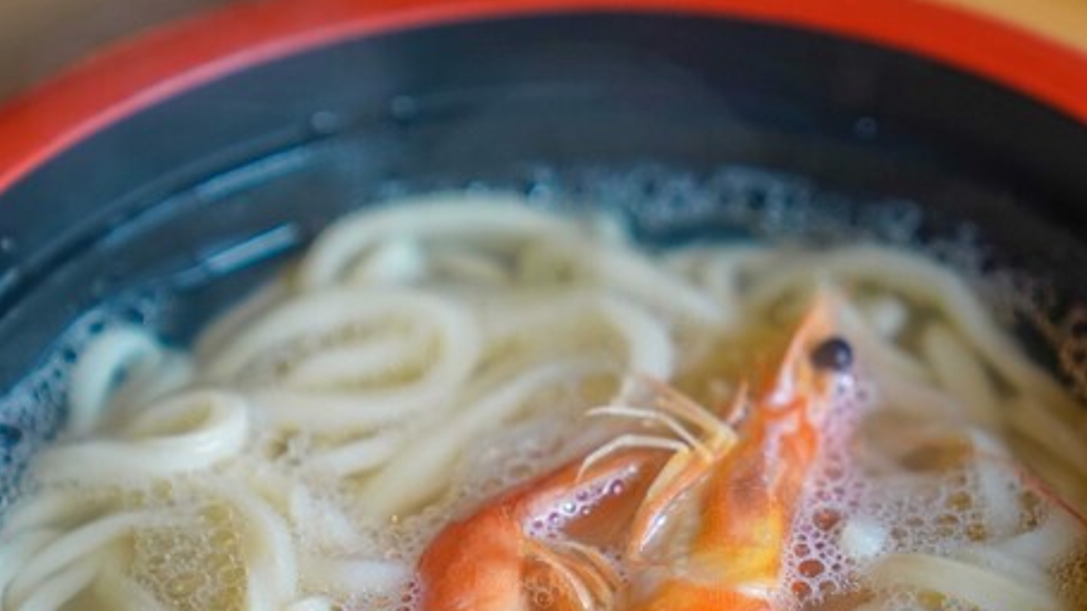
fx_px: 3949
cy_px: 580
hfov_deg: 15.7
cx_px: 690
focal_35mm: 137
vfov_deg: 8.8
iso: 250
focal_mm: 70
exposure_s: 1/80
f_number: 2.8
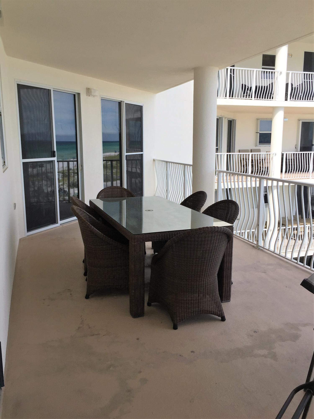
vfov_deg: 61.7
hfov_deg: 48.2
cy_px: 210
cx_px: 157
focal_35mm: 29
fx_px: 351
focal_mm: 4.15
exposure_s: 1/1041
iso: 32
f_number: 2.2
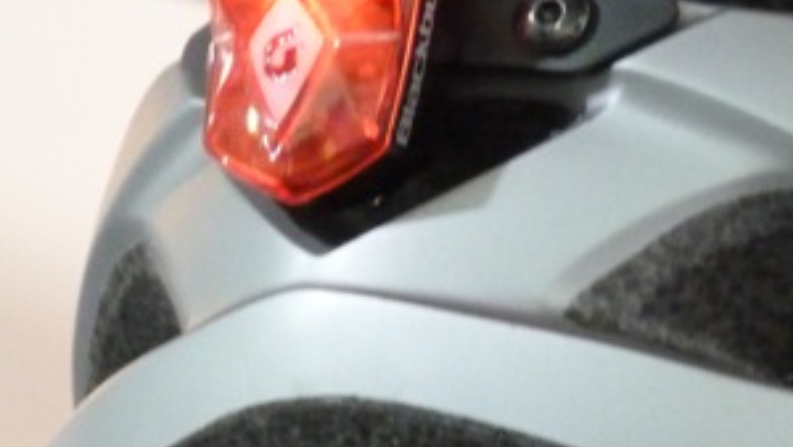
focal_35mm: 404
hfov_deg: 5.3
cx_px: 849
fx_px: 8498
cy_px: 526
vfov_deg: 3.0
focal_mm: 25
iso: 800
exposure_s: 1/40
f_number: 3.6
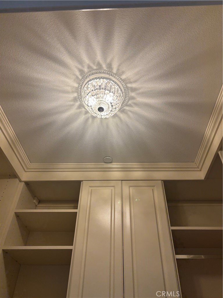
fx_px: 223
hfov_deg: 53.1
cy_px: 149
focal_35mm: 26
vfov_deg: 67.3
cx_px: 112
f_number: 1.6
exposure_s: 1/120
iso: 64
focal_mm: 5.96
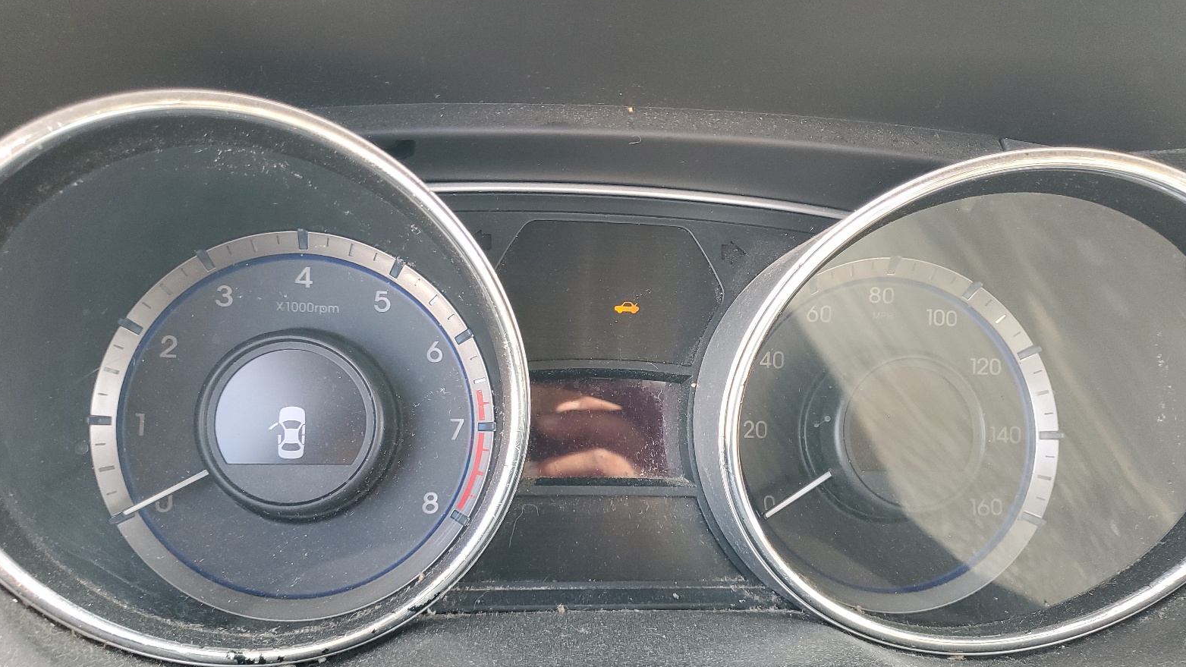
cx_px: 604
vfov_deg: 40.1
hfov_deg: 66.1
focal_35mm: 29
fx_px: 912
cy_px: 360
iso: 97
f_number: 1.5
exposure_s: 1/120
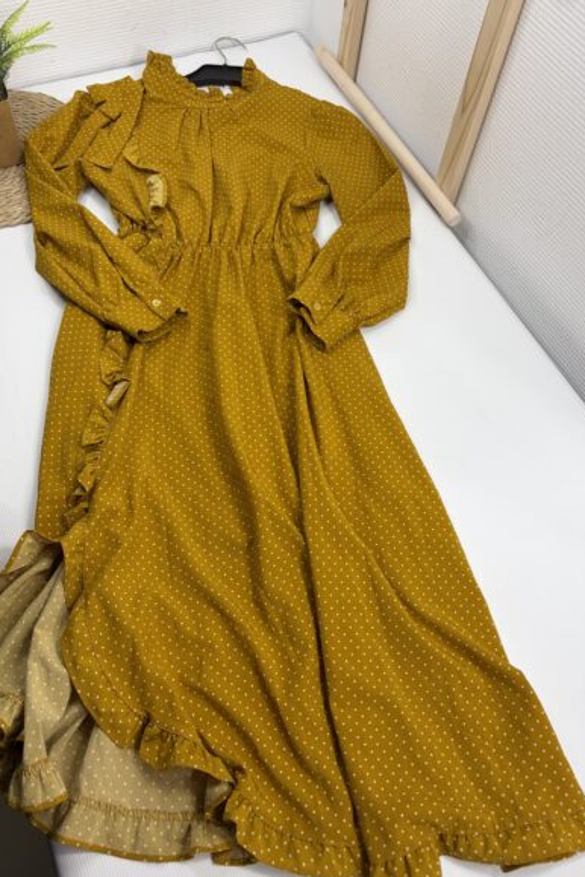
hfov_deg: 46.4
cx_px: 292
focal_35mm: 28
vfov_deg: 65.5
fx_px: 682
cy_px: 438
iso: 40
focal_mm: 5.96
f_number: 1.6
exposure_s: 1/264
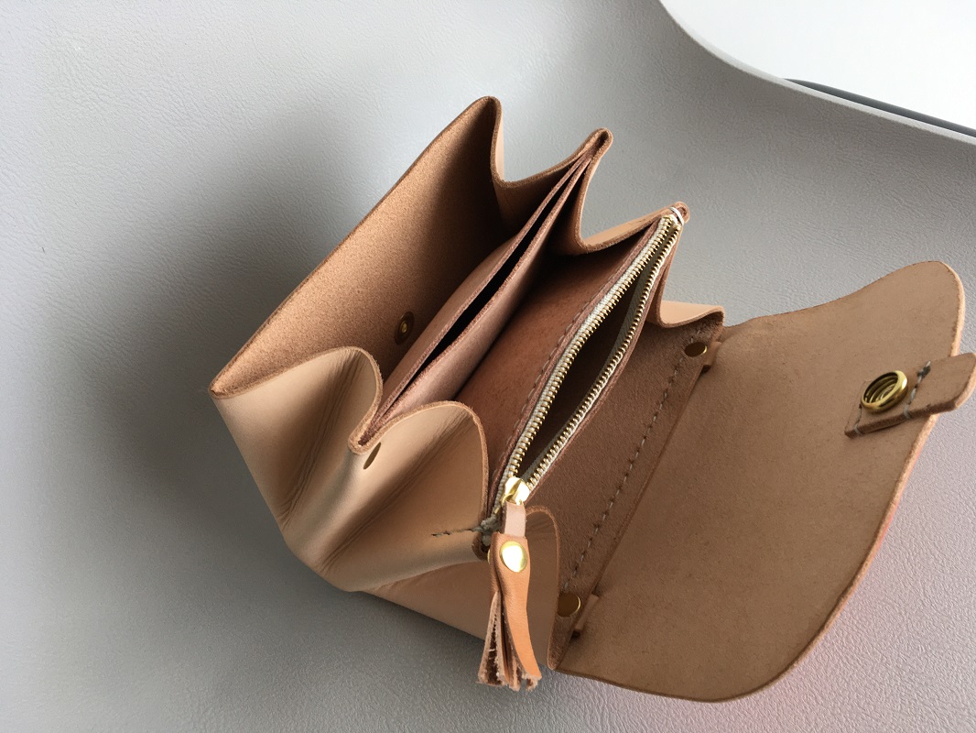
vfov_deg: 48.2
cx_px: 488
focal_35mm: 29
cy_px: 366
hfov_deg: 61.6
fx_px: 818
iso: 32
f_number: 2.2
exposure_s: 1/100
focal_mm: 4.15
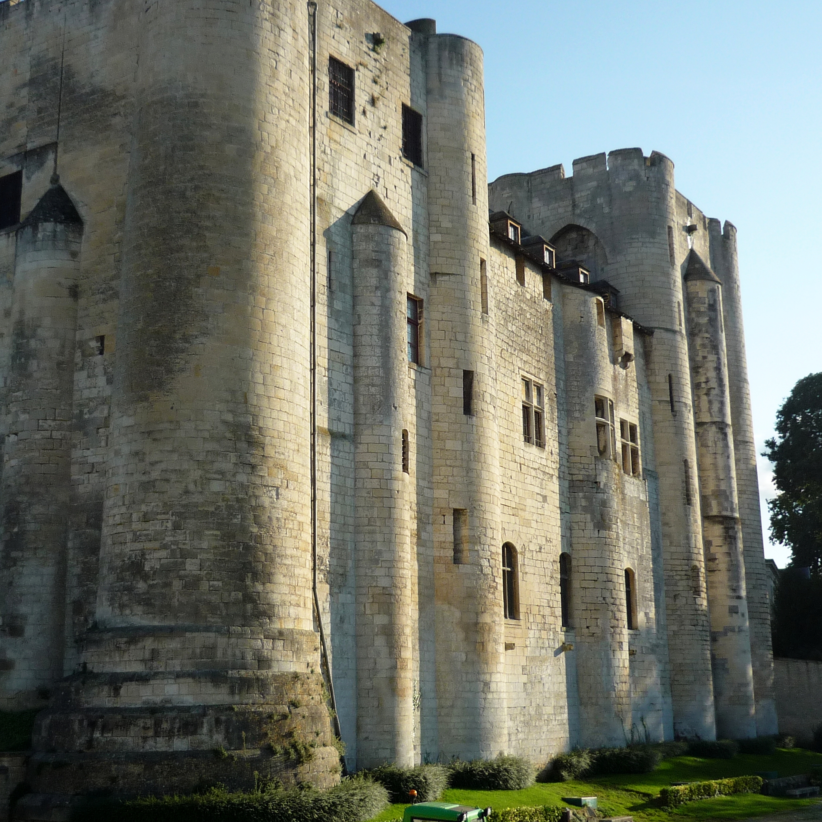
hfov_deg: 36.8
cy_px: 372
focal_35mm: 46
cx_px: 382
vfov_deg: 36.8
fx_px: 1236
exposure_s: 1/1000
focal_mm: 5.5
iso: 100
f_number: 2.8
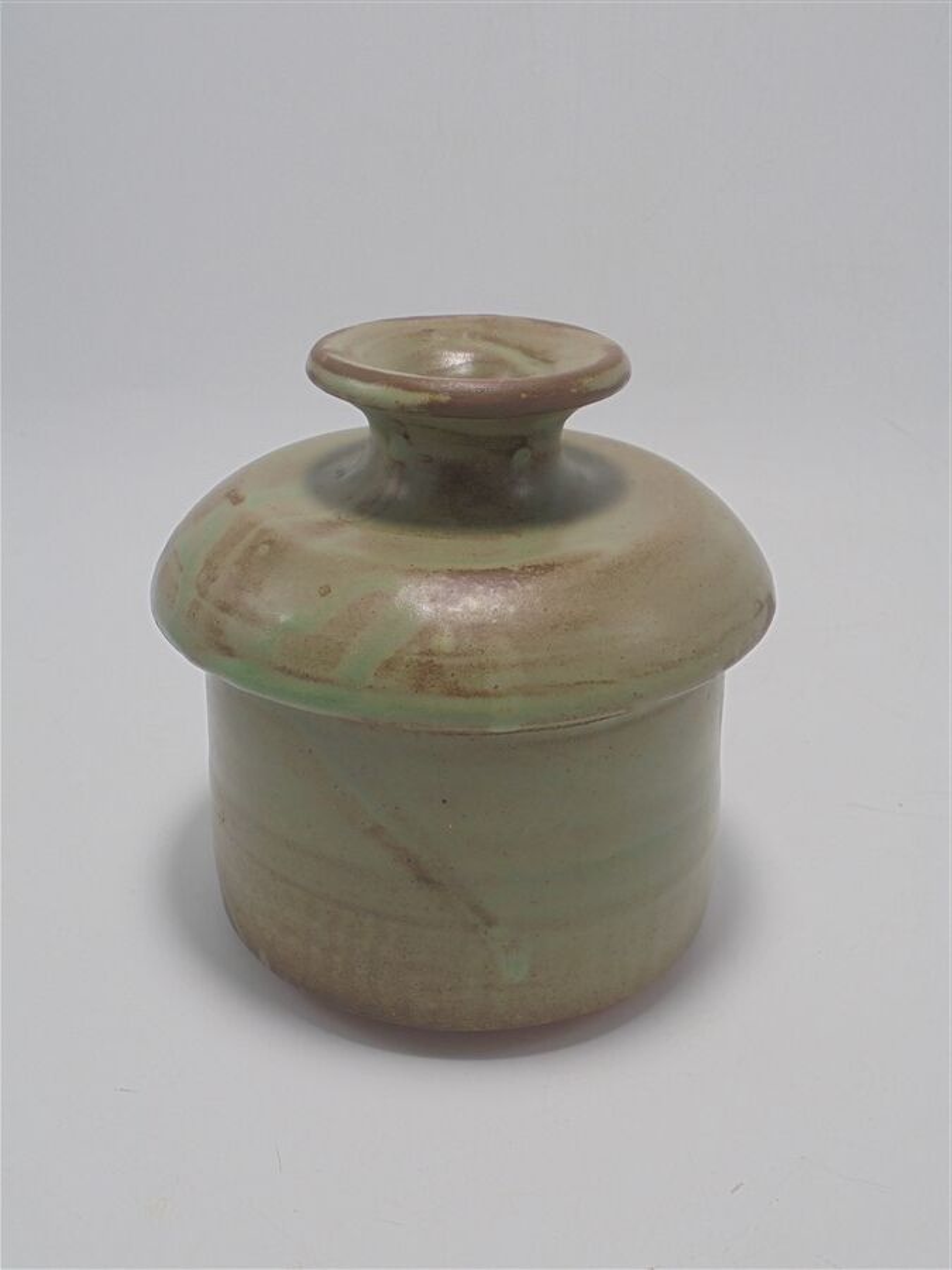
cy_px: 635
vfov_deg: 49.0
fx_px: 1393
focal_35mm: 38
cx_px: 476
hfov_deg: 37.7
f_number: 4.2
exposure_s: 1/60
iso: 100
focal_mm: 6.9
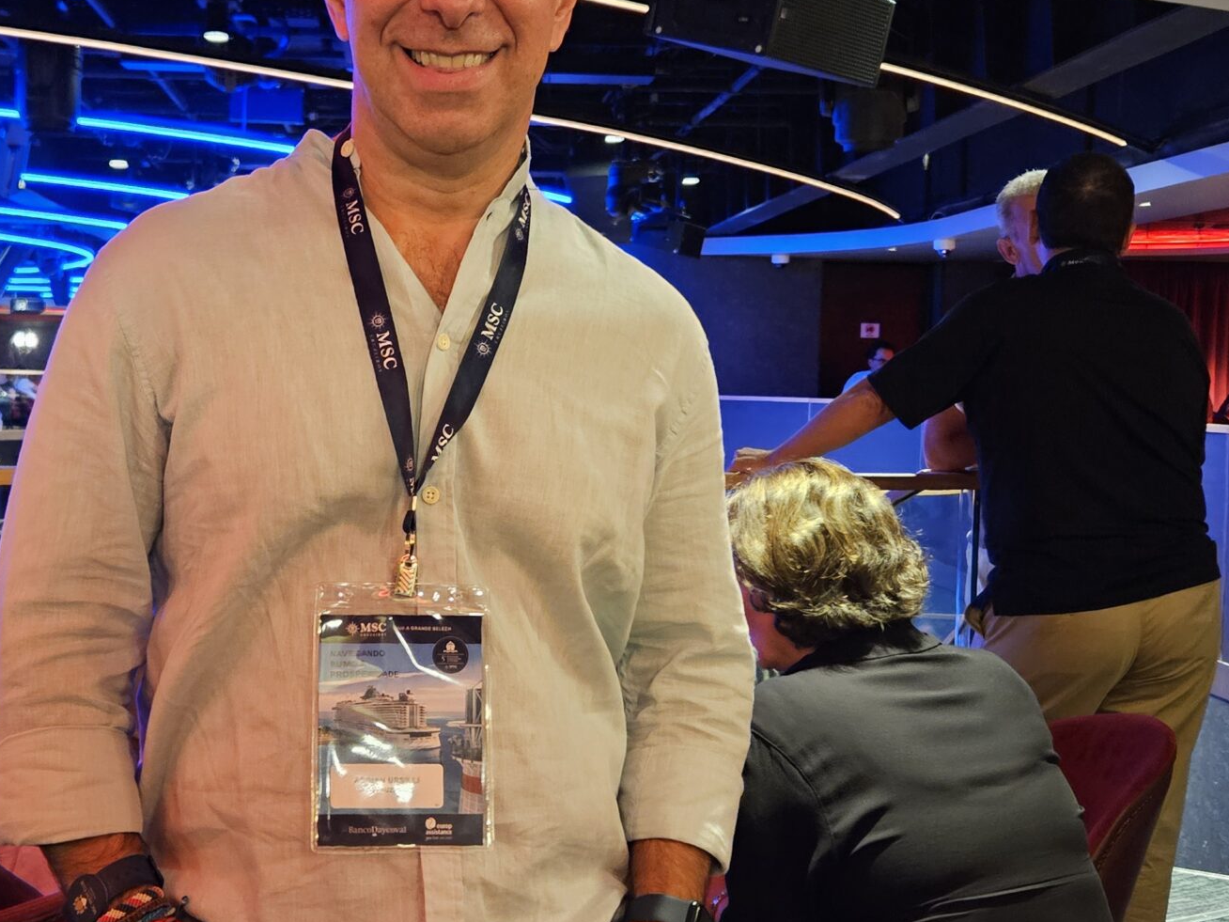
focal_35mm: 45
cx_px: 409
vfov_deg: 32.2
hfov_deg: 41.5
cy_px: 460
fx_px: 1598
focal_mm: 5.4
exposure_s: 1/24
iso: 1250
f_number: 1.8
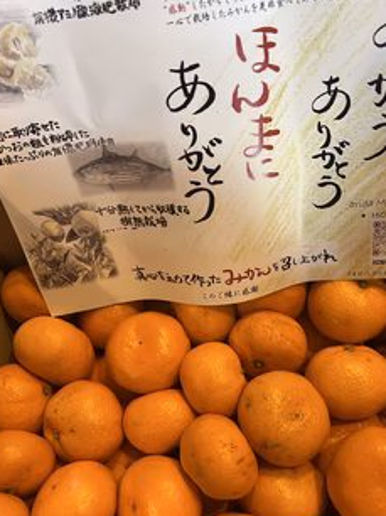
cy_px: 332
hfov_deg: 41.5
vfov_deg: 53.2
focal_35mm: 34
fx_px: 506
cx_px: 234
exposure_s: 1/60
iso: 320
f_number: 1.5
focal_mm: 5.7
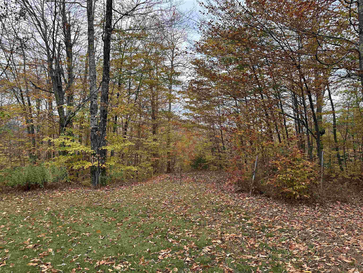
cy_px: 136
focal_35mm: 24
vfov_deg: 56.8
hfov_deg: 71.6
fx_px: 252
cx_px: 182
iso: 80
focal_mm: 6.86
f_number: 1.78
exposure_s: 1/887
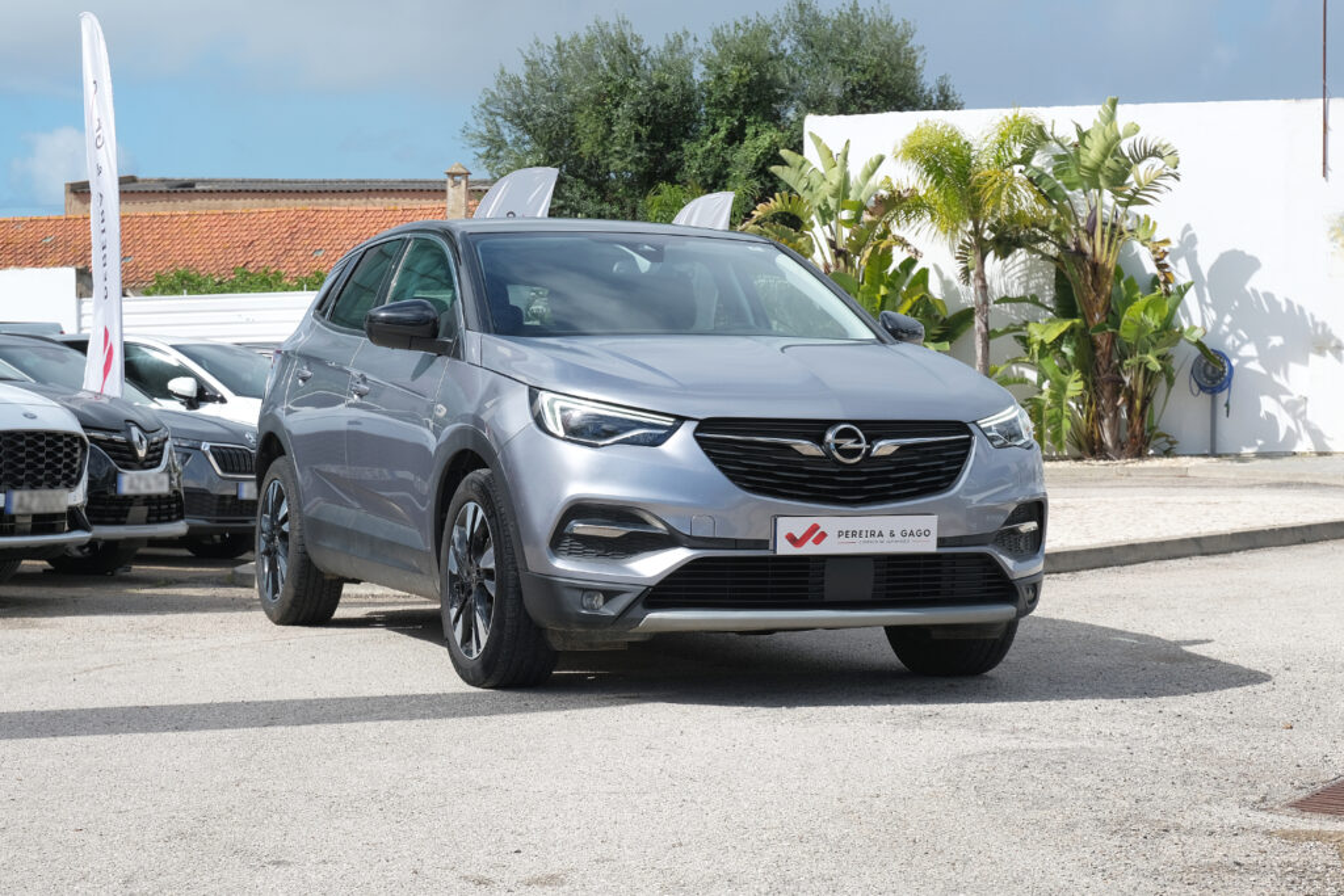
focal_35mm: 68
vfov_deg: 20.0
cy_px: 448
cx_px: 672
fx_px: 2539
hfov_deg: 29.7
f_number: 9
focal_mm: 45
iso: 160
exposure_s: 1/320
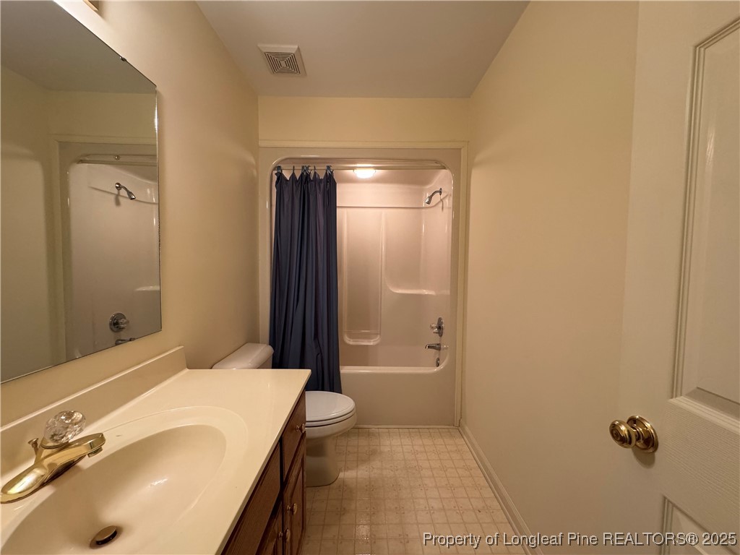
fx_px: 299
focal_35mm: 14
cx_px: 370
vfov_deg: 85.7
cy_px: 278
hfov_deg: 102.1
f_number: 2.2
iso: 320
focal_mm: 2.22
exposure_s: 1/60
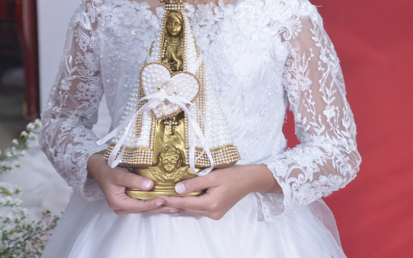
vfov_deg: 10.5
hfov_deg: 16.7
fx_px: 1407
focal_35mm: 125
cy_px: 66
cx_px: 190
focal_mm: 75
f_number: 6.3
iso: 2200
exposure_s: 1/100
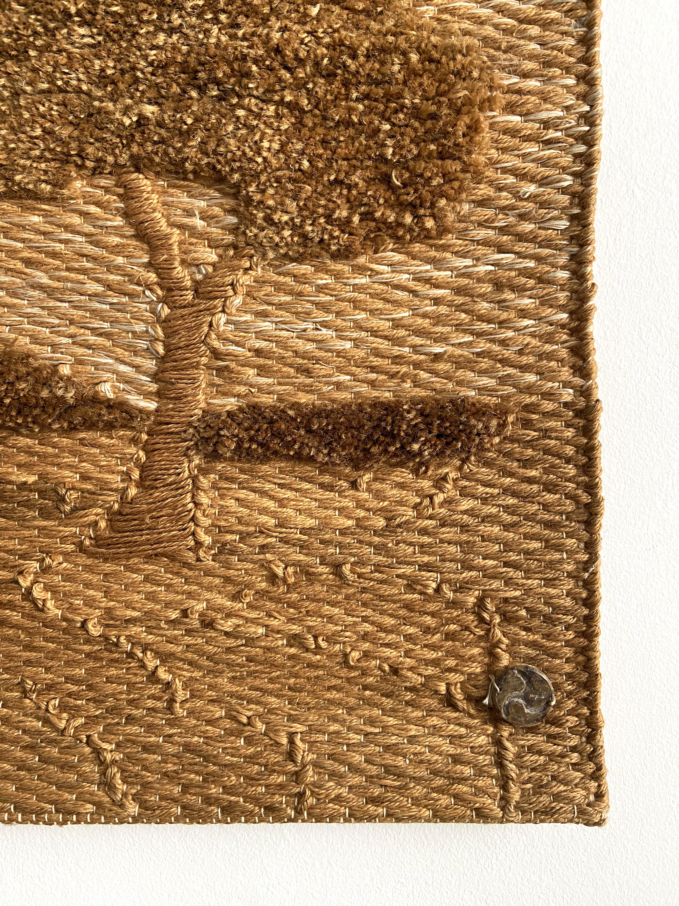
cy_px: 453
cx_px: 340
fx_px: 680
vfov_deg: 67.3
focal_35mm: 26
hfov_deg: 53.1
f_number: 1.8
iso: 200
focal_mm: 4.25
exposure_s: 1/60
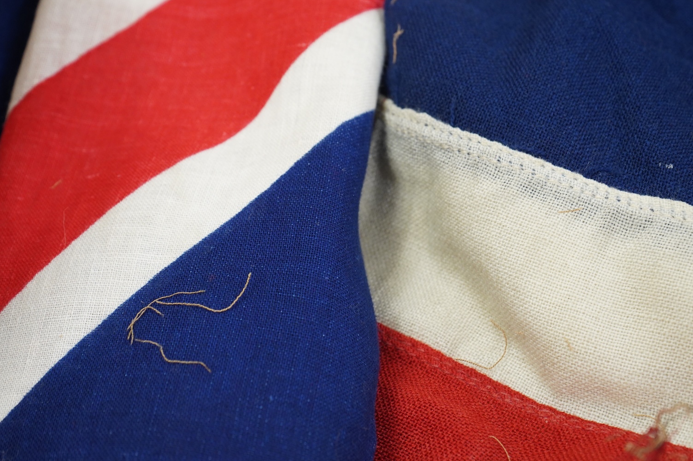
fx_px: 1539
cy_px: 263
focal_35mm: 80
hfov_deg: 25.4
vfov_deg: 17.0
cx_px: 367
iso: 2500
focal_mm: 70
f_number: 7.1
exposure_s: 1/125
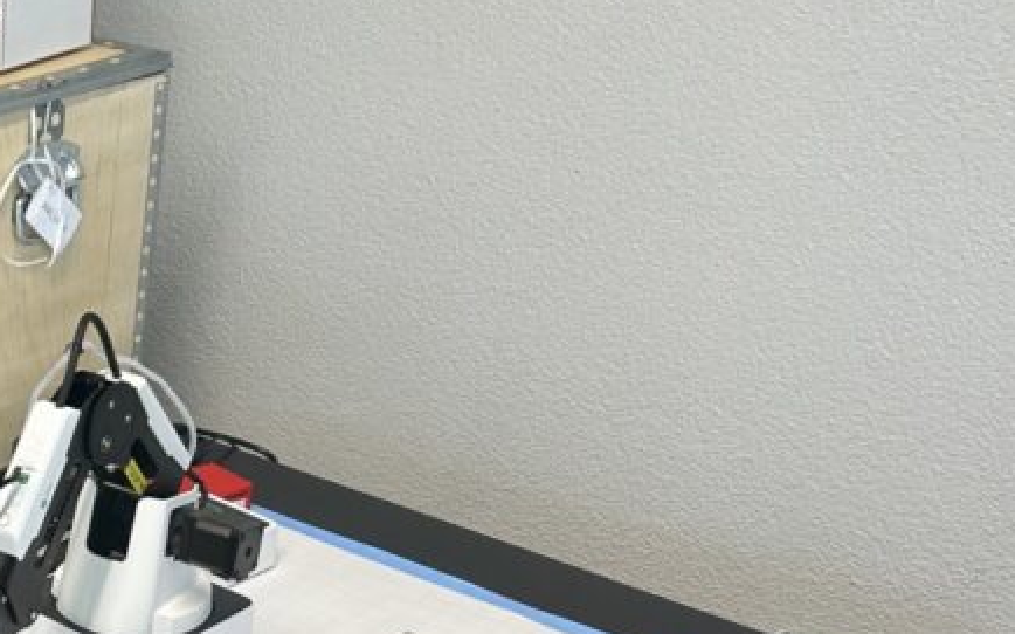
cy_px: 547
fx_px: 1798
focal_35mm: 65
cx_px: -161
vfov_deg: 19.7
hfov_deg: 28.1
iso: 64
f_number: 1.5
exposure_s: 1/100
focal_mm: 5.7
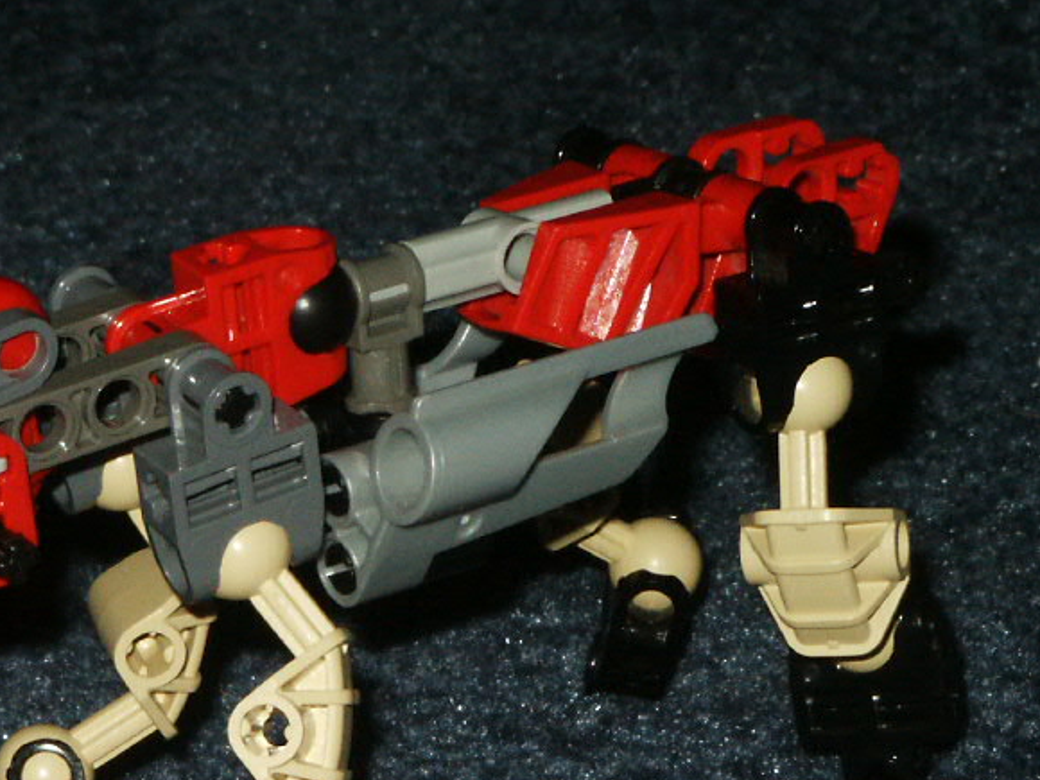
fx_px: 7090
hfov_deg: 8.4
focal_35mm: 236
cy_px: 472
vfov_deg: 6.3
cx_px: 251
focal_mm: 21.83
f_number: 8
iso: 200
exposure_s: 1/90
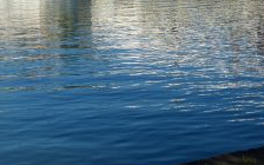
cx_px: 292
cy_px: -16
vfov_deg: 14.2
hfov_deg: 21.8
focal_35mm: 90
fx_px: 648
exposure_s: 1/1000
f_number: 4
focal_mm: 6.8
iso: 100
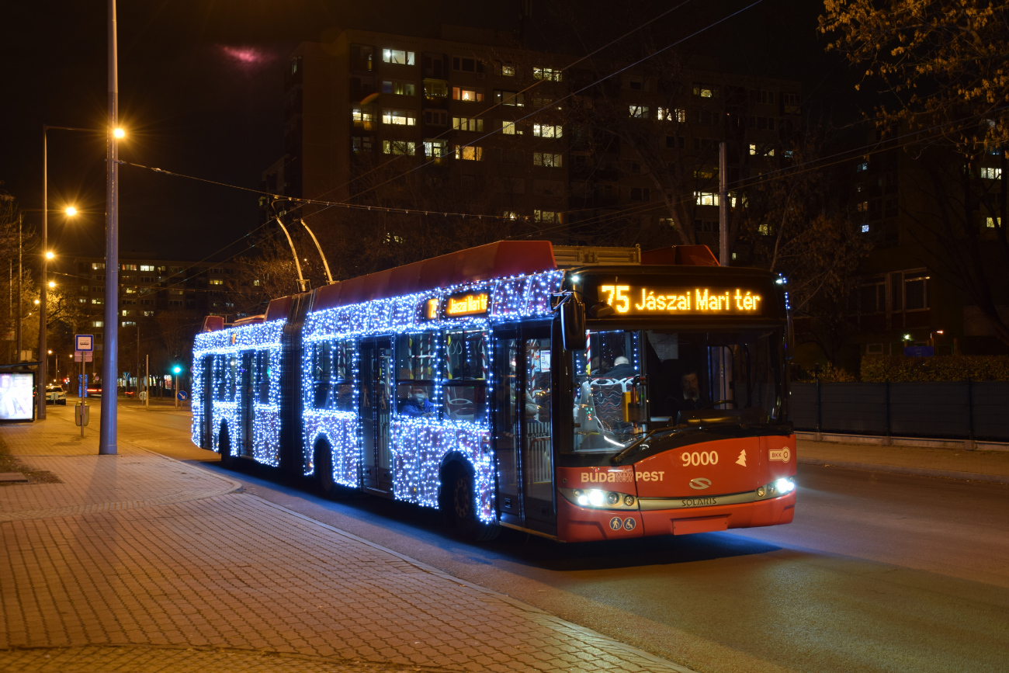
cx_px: 504
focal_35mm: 42
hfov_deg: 46.4
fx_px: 1177
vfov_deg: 31.9
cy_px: 336
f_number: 6.3
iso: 200
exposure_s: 1
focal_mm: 28
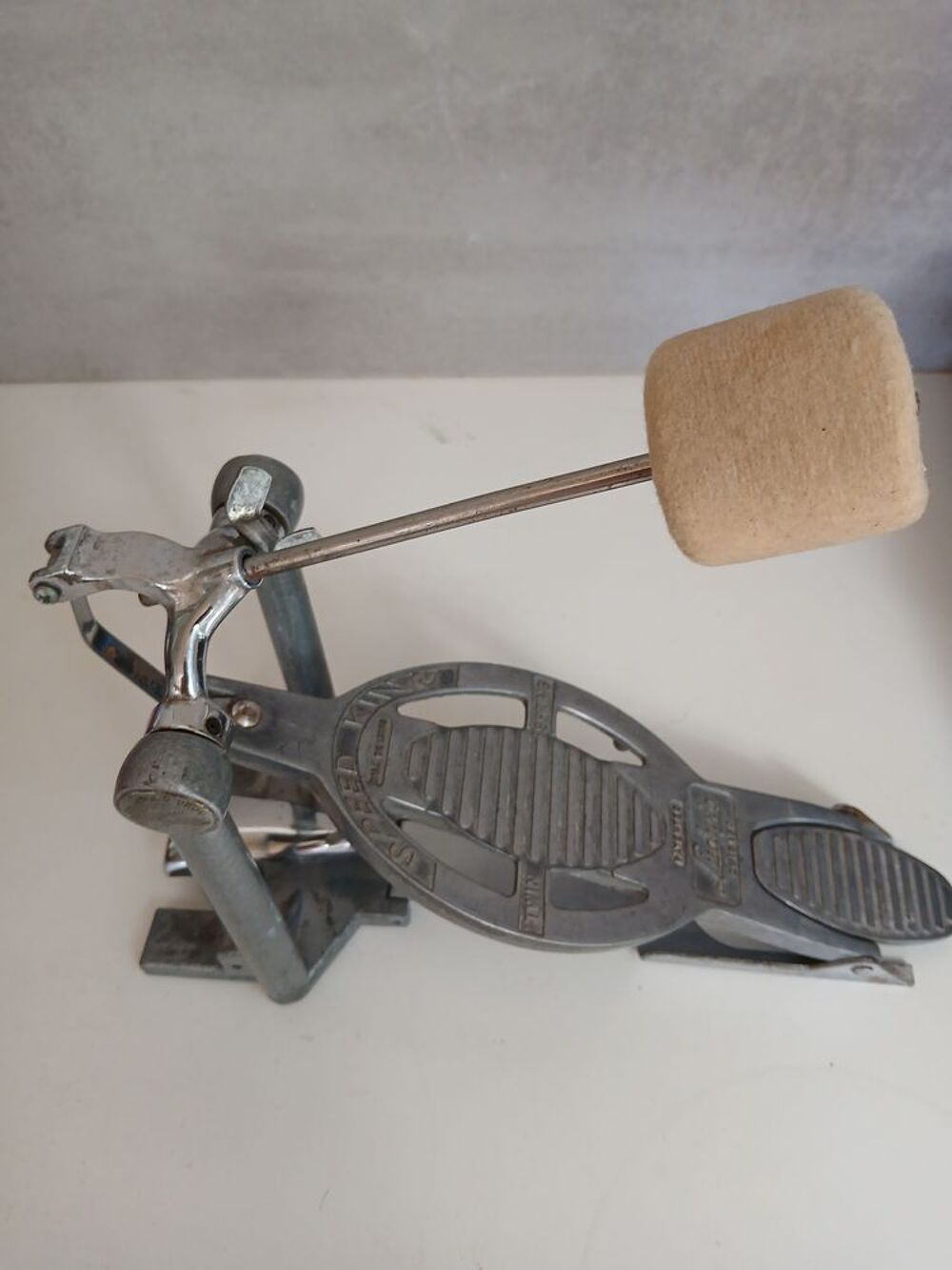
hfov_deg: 53.1
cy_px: 635
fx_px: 953
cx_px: 476
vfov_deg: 67.3
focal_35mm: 26
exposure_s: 1/50
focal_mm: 3.98
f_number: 1.8
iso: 160
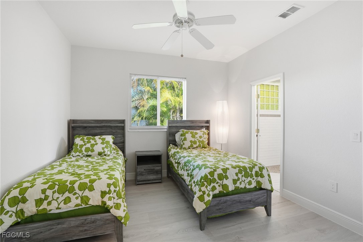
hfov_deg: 96.8
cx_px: 182
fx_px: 161
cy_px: 121
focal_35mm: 16
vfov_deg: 73.7
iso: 400
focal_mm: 16
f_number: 9
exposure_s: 1/125
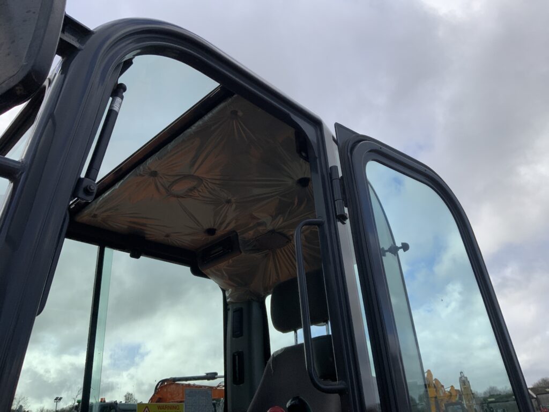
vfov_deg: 48.2
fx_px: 460
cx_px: 274
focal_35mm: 29
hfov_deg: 61.7
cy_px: 206
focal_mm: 3
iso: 16
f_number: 1.8
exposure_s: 1/1490
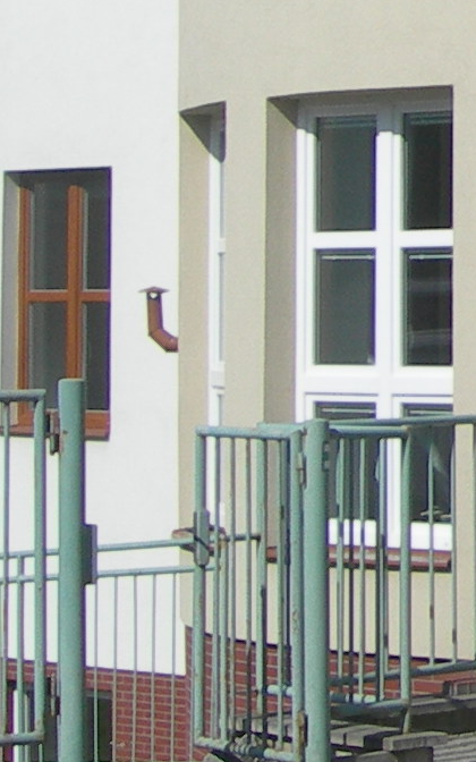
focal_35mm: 184
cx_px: 1286
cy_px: -117
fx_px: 3819
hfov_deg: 6.6
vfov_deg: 11.2
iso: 50
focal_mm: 7.8
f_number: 4.8
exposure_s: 1/847
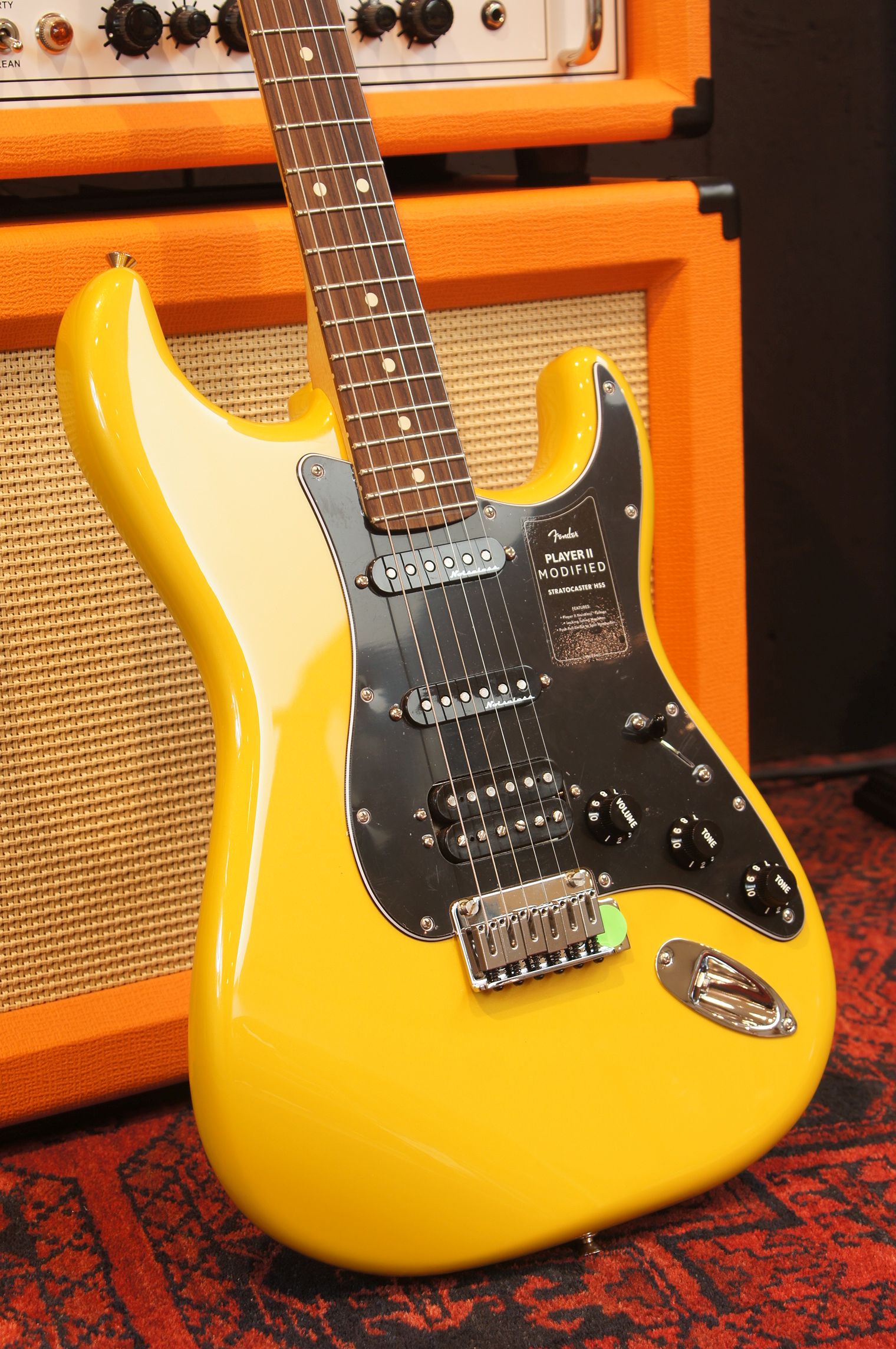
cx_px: 448
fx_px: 2526
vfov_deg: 29.9
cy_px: 674
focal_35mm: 68
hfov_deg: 20.1
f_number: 6.3
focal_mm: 45
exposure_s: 1/6
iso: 100
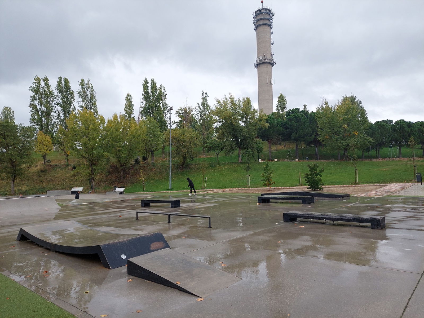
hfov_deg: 69.4
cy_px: 159
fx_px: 306
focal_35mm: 25
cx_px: 212
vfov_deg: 54.9
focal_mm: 5.23
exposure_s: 1/710
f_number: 1.8
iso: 40
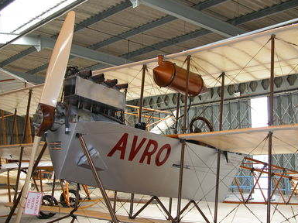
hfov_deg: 36.9
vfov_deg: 28.0
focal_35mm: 52
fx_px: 447
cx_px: 146
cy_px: 115
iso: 100
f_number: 3
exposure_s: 1/36.6
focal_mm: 12.7
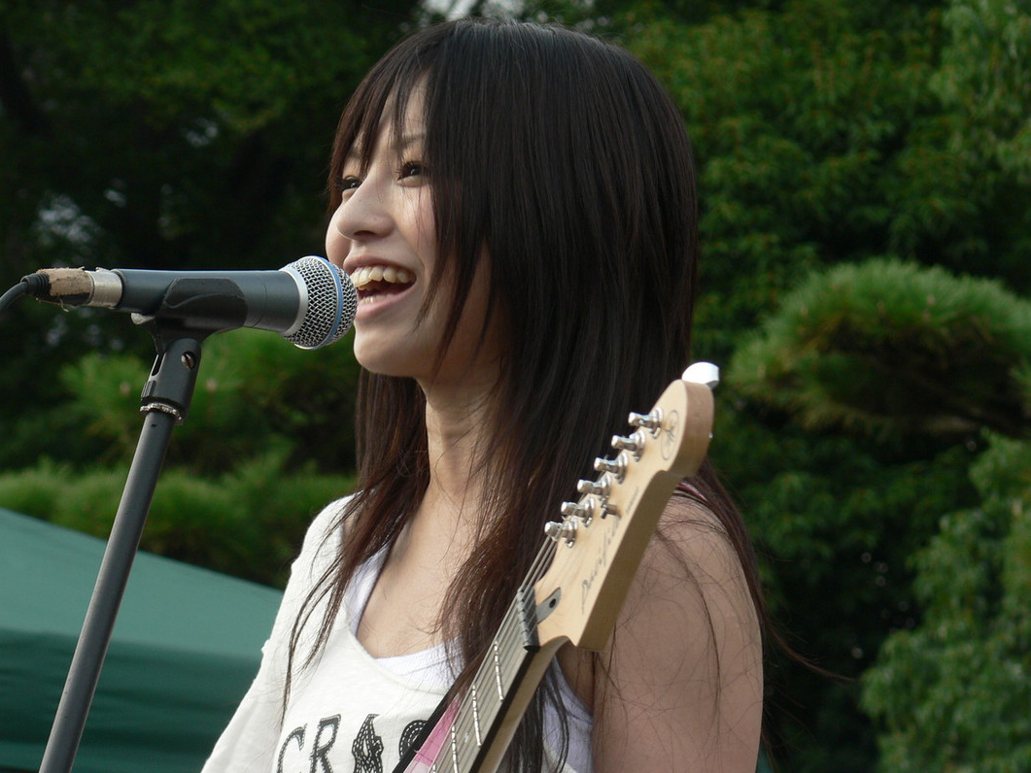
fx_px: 5332
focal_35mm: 179
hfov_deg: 11.0
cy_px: 386
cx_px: 514
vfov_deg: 8.3
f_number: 4
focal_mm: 29.7
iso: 80
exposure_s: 1/160
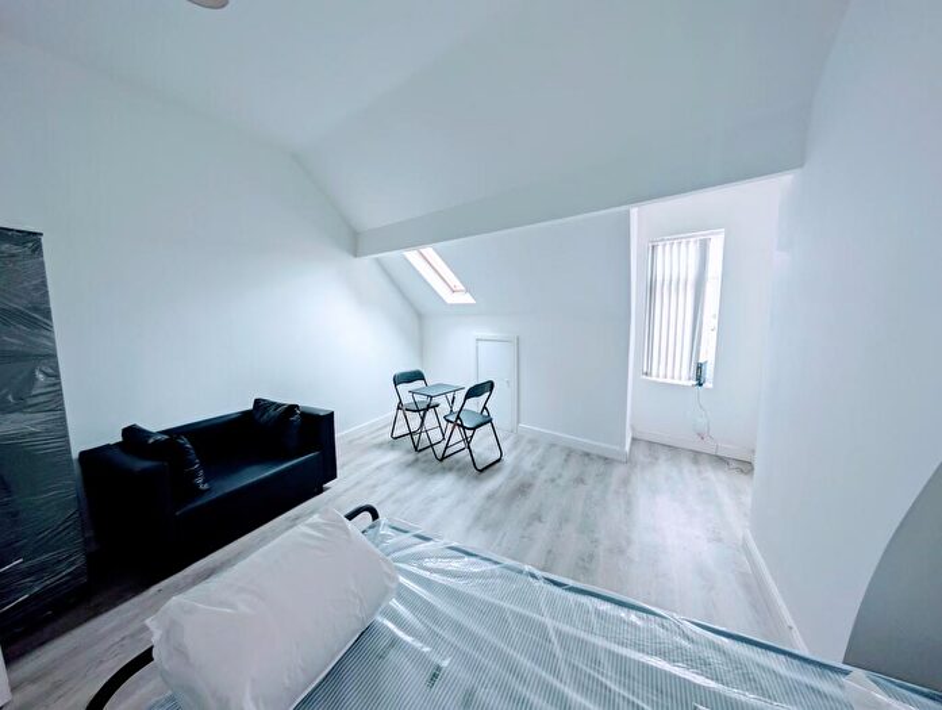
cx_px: 471
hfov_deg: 110.4
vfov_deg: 94.7
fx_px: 327
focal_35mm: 12
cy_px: 355
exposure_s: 1/72.9
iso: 57
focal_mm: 2.02
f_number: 1.7
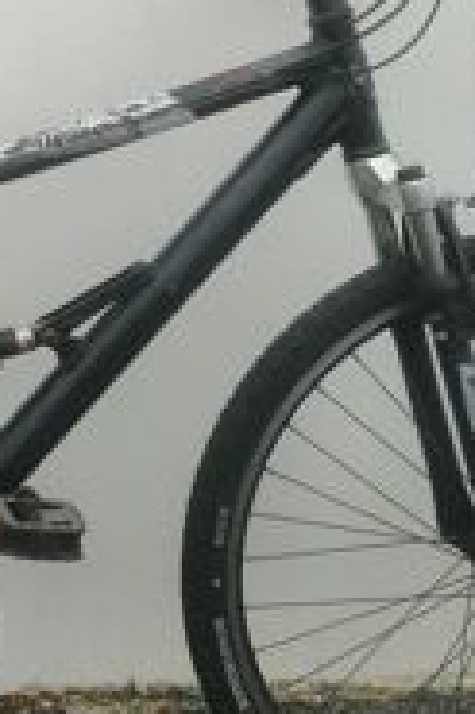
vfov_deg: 27.6
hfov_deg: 17.9
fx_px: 1447
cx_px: -58
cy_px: 243
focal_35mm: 73
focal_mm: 3.95
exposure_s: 1/576
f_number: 1.8
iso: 50
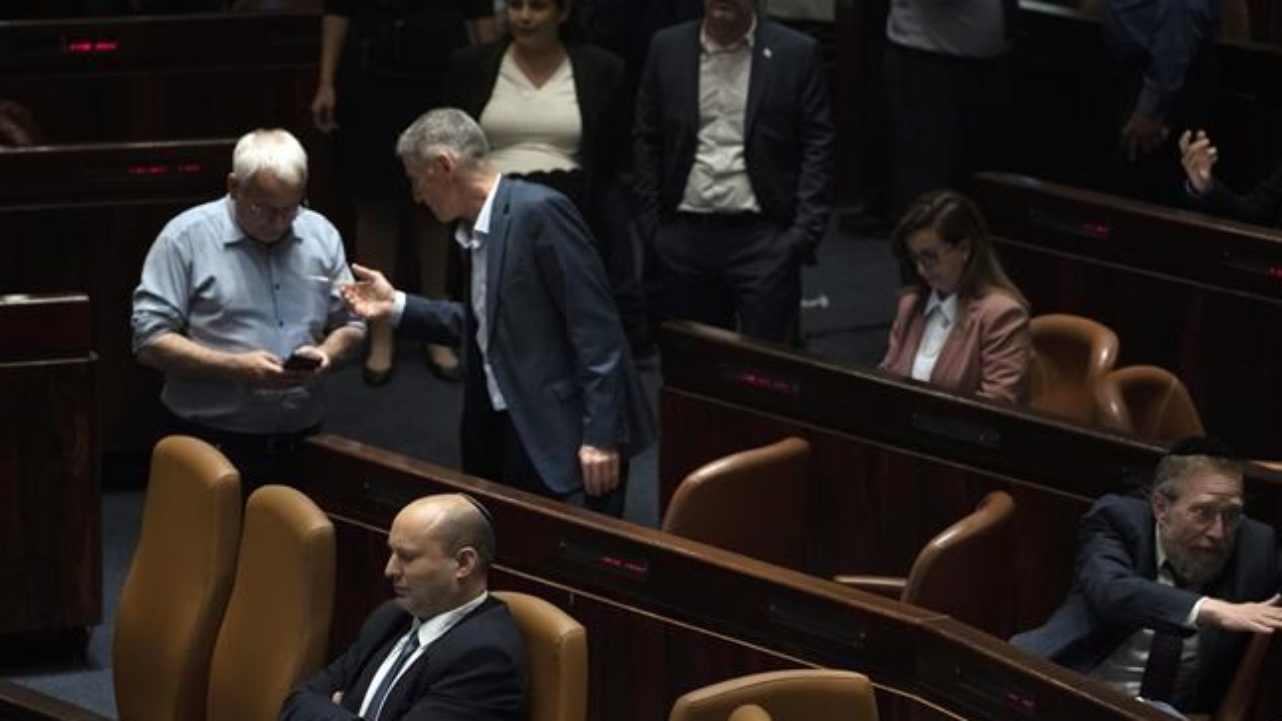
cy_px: 380
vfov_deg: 5.8
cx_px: 640
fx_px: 7174
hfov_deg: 10.2
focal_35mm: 211
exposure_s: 1/400
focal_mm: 200
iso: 6400
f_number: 5.6
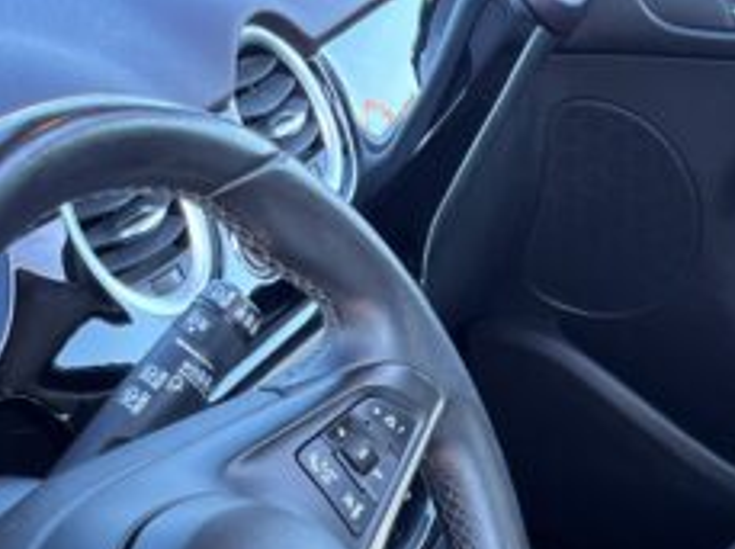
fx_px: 1929
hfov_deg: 20.3
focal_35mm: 91
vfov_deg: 14.4
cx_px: 870
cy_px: 960
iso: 100
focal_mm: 5.1
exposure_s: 1/121
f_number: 1.6
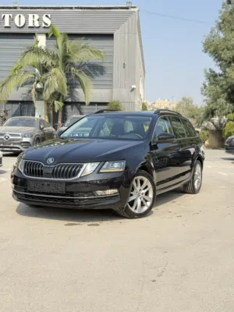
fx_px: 433
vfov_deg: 39.7
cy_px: 156
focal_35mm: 48
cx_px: 117
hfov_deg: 30.3
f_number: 1.78
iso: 100
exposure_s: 1/1795
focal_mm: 6.76
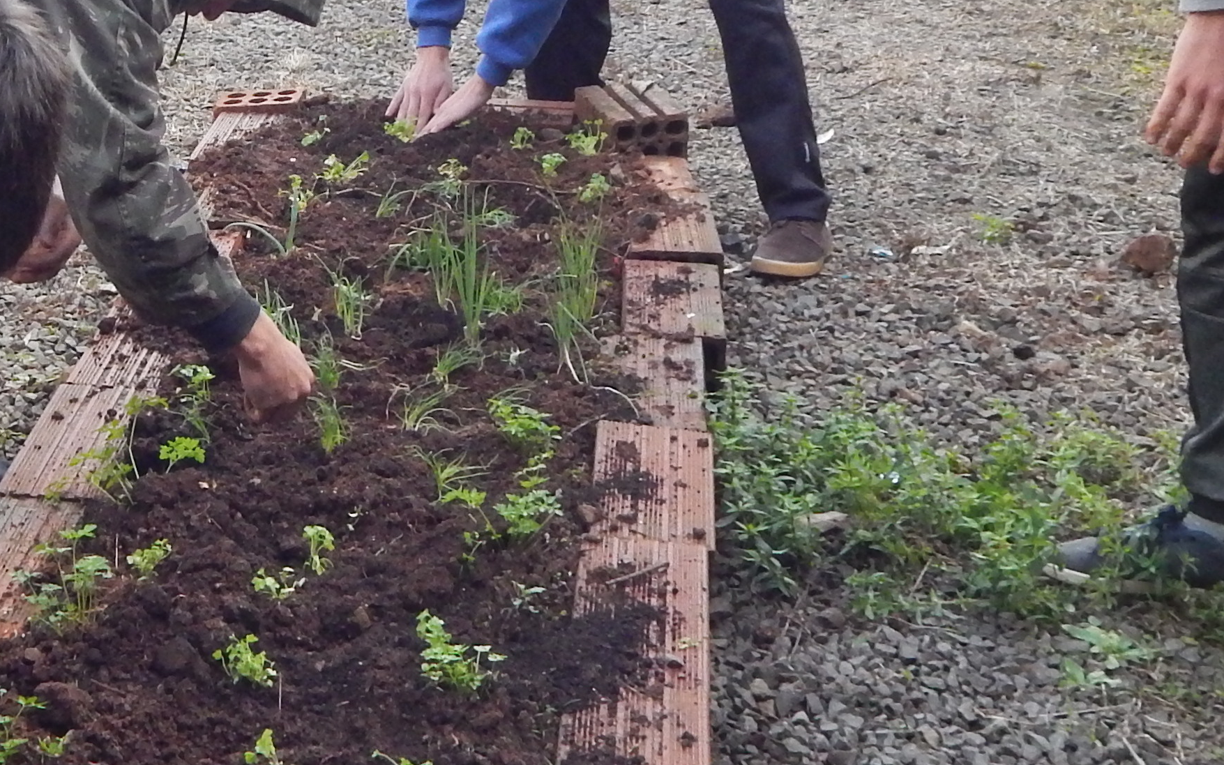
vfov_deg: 20.1
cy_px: 182
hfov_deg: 31.2
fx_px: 2135
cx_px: 248
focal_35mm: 64
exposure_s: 1/320
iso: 400
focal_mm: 4
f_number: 3
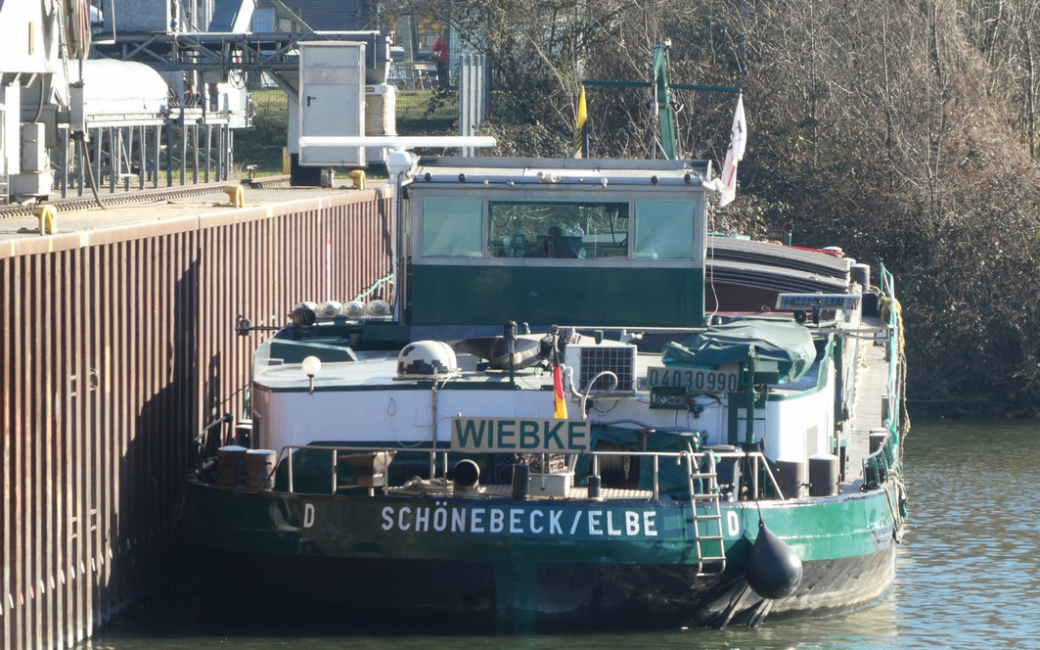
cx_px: 520
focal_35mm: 397
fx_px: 11251
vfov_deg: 3.3
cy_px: 345
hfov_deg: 5.3
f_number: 6
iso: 100
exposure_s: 1/100
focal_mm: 66.8
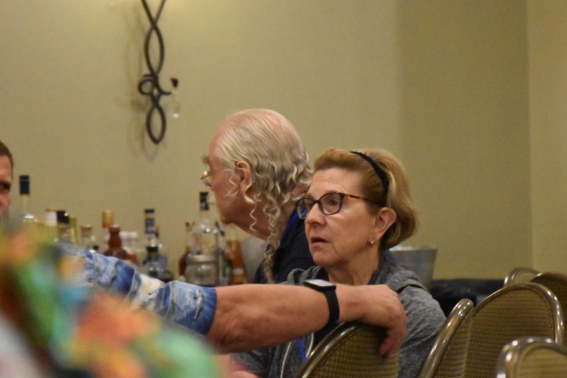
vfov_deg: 6.0
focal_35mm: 229
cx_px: 263
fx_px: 3603
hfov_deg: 9.0
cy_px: 160
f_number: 5.6
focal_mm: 105
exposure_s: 1/125
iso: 10000
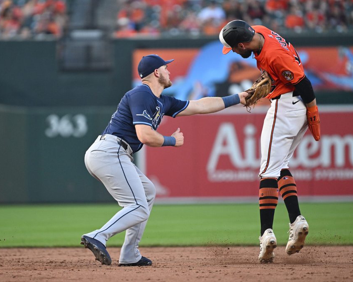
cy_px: 141
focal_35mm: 452
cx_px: 163
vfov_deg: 3.4
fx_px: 4720
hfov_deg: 4.3
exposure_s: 1/2000
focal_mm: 400
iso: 2500
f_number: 4
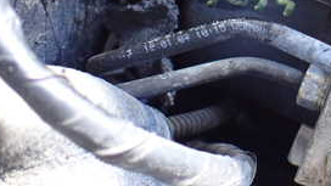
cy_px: -7
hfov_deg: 27.6
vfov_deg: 16.4
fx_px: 632
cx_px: 332
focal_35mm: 72
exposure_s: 1/80
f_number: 2.3
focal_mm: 5.4
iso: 800
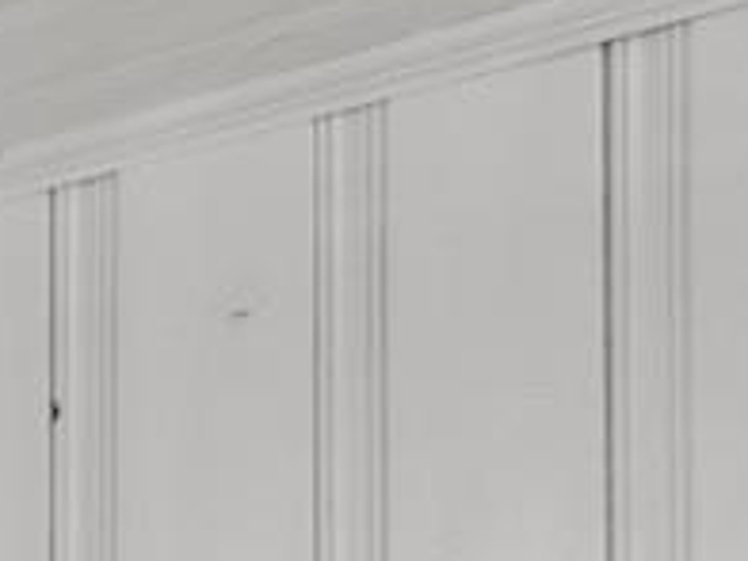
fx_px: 2744
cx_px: -1943
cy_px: 1340
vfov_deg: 10.2
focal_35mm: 127
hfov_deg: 9.1
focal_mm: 11
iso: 100
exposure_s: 2
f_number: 4.8
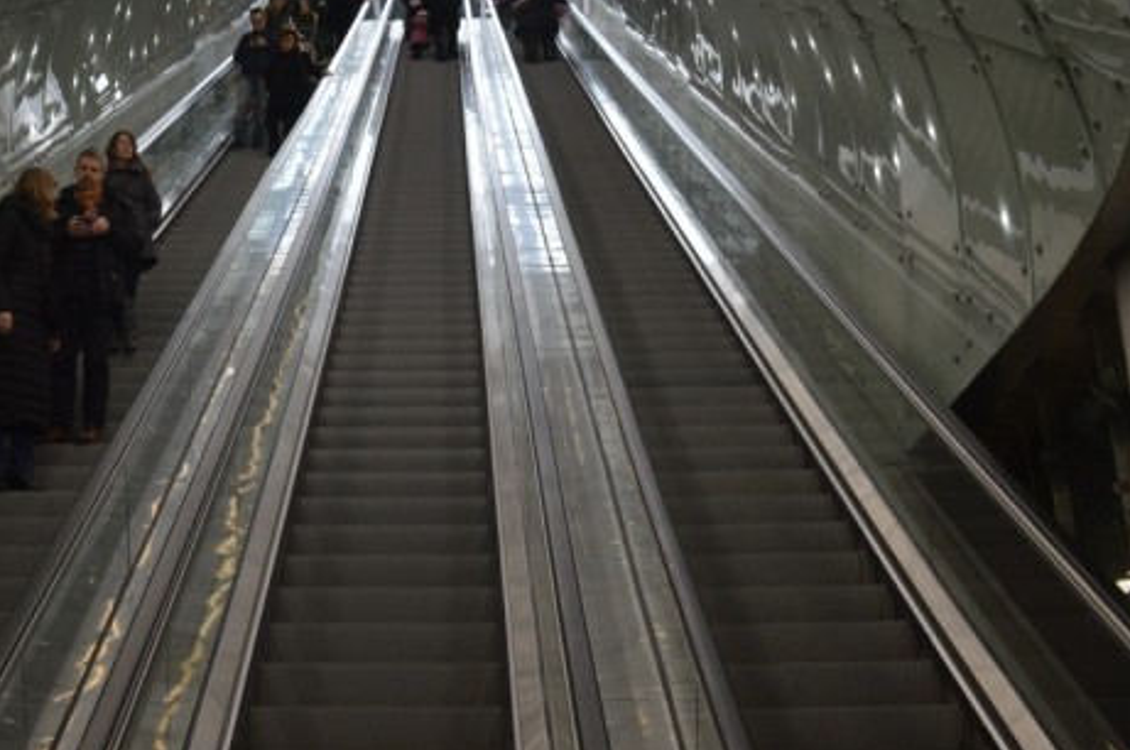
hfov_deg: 33.2
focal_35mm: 60
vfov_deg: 21.4
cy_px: -72
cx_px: 387
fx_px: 1881
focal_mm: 18
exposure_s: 1/125
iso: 320
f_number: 5.6
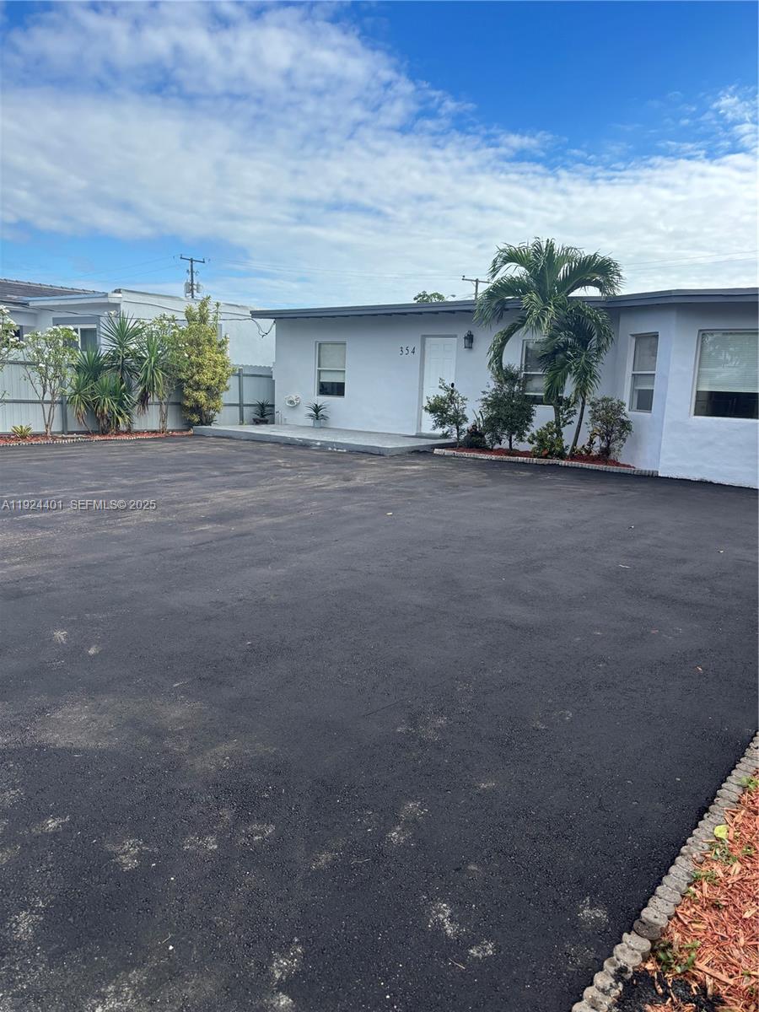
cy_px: 506
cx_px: 380
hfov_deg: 53.1
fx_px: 760
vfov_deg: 67.3
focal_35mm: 26
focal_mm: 5.96
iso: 50
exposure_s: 1/2288
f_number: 1.6
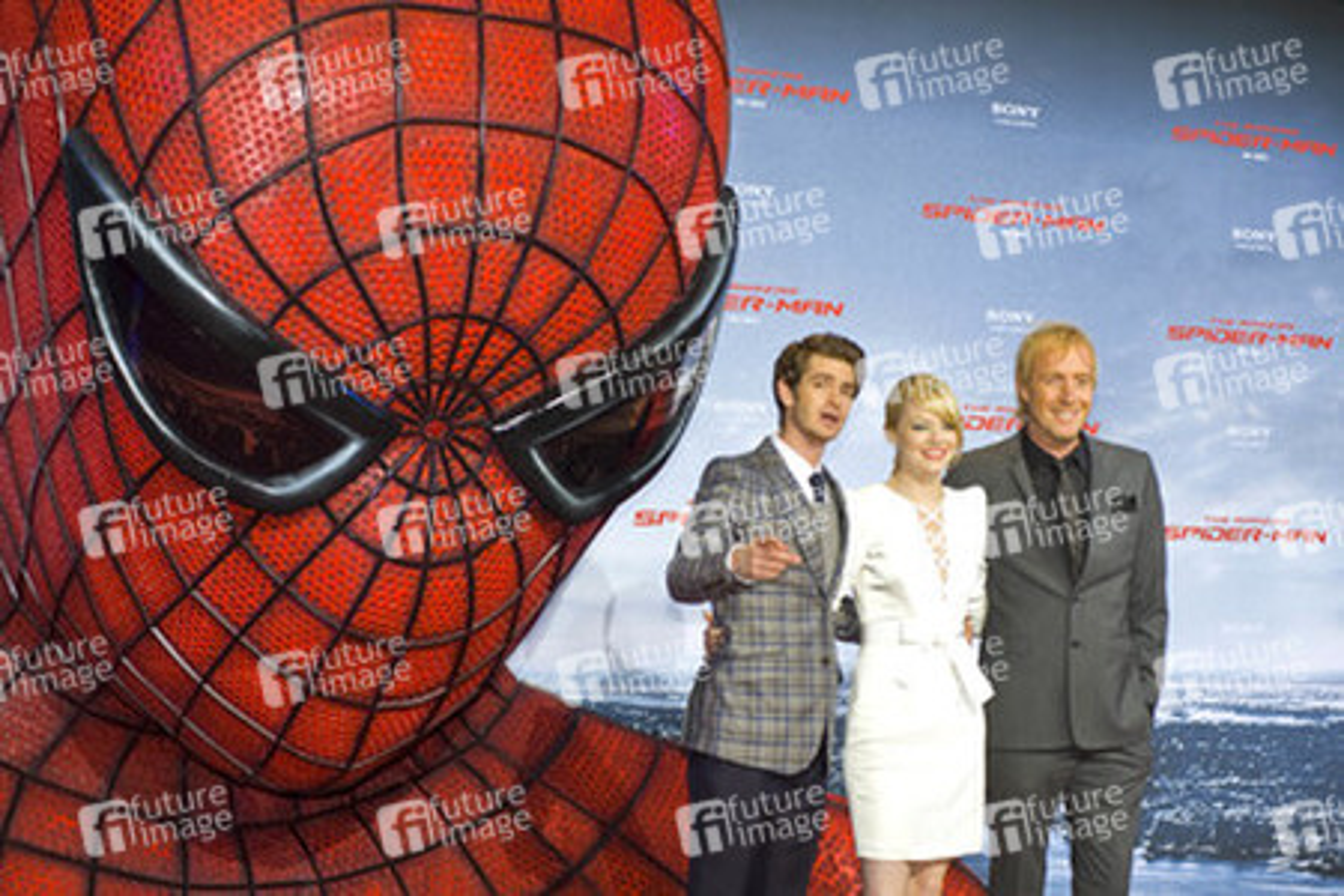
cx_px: 672
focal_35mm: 80
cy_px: 448
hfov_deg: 25.4
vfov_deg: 17.1
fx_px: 2986
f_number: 5
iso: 800
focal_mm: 80
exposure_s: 1/250
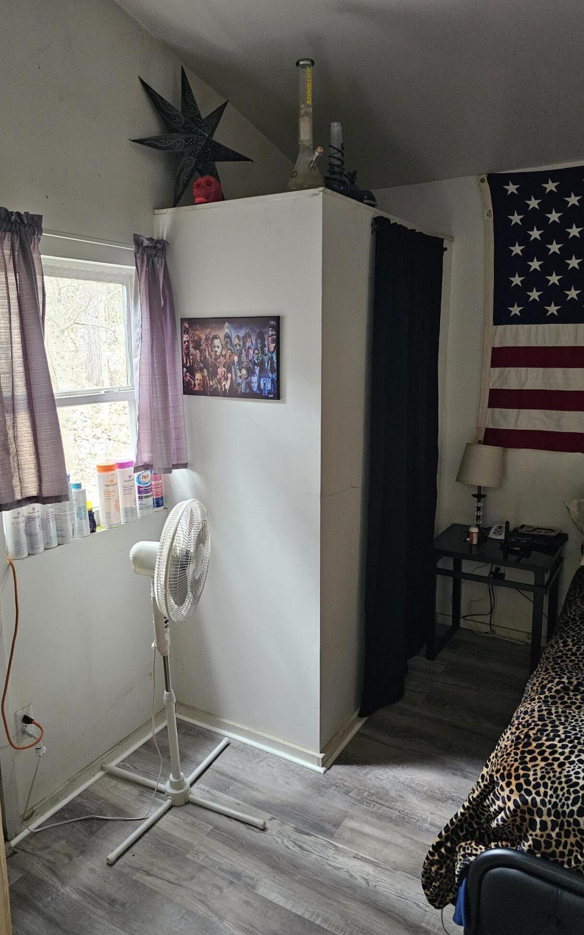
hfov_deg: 49.2
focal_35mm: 25
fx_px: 637
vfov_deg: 72.5
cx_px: 268
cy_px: 469
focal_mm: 6.3
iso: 800
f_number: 1.7
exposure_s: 1/120
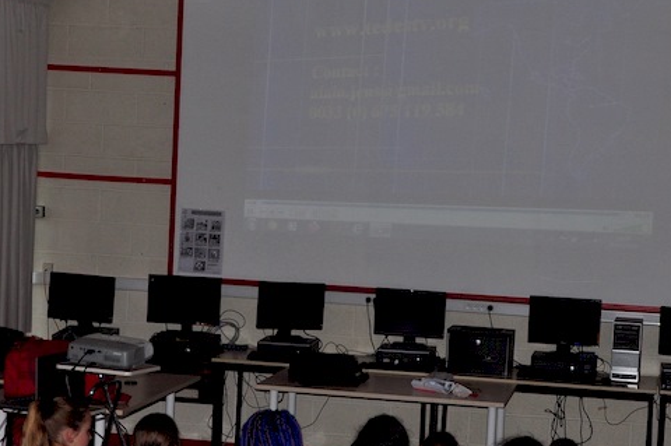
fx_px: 1787
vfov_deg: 14.2
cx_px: 368
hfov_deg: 21.3
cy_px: 259
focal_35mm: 96
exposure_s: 1/160
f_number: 8
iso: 320
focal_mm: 30
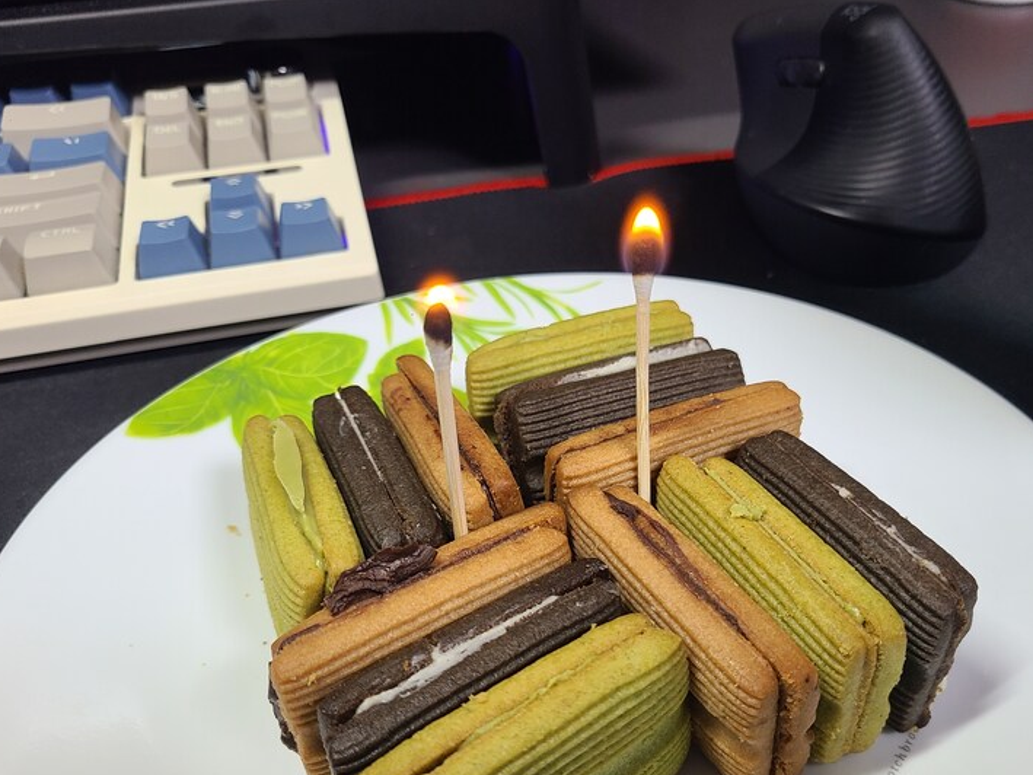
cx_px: 589
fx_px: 985
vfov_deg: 42.6
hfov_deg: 55.1
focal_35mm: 33
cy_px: 486
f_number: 1.8
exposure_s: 1/60
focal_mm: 5.4
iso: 200
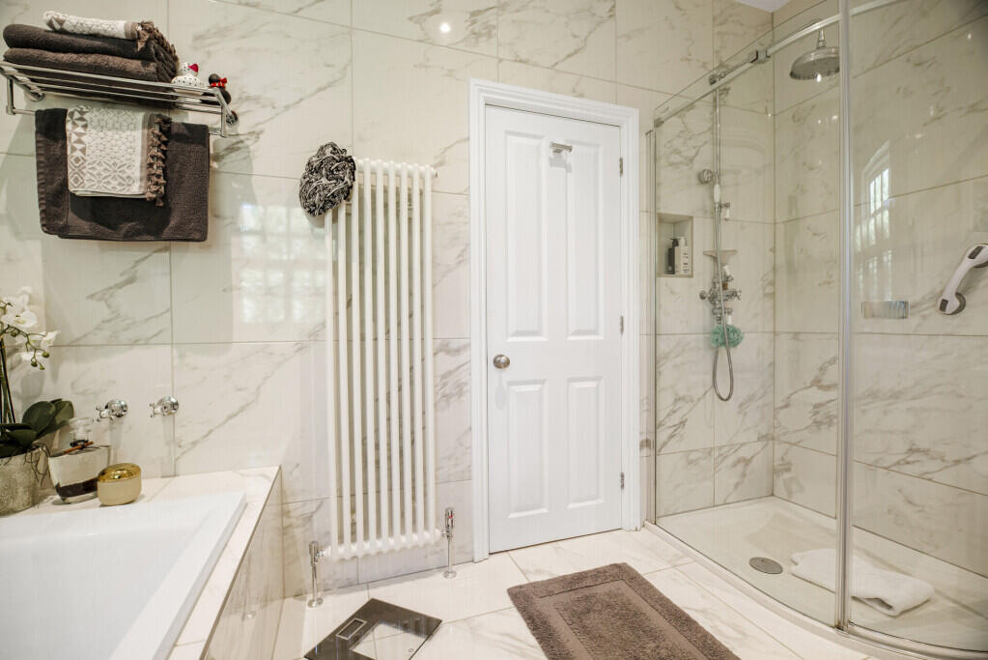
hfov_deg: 100.4
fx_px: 412
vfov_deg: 77.4
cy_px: 330
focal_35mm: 15
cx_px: 494
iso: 100
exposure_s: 1/6
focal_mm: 15
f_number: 8
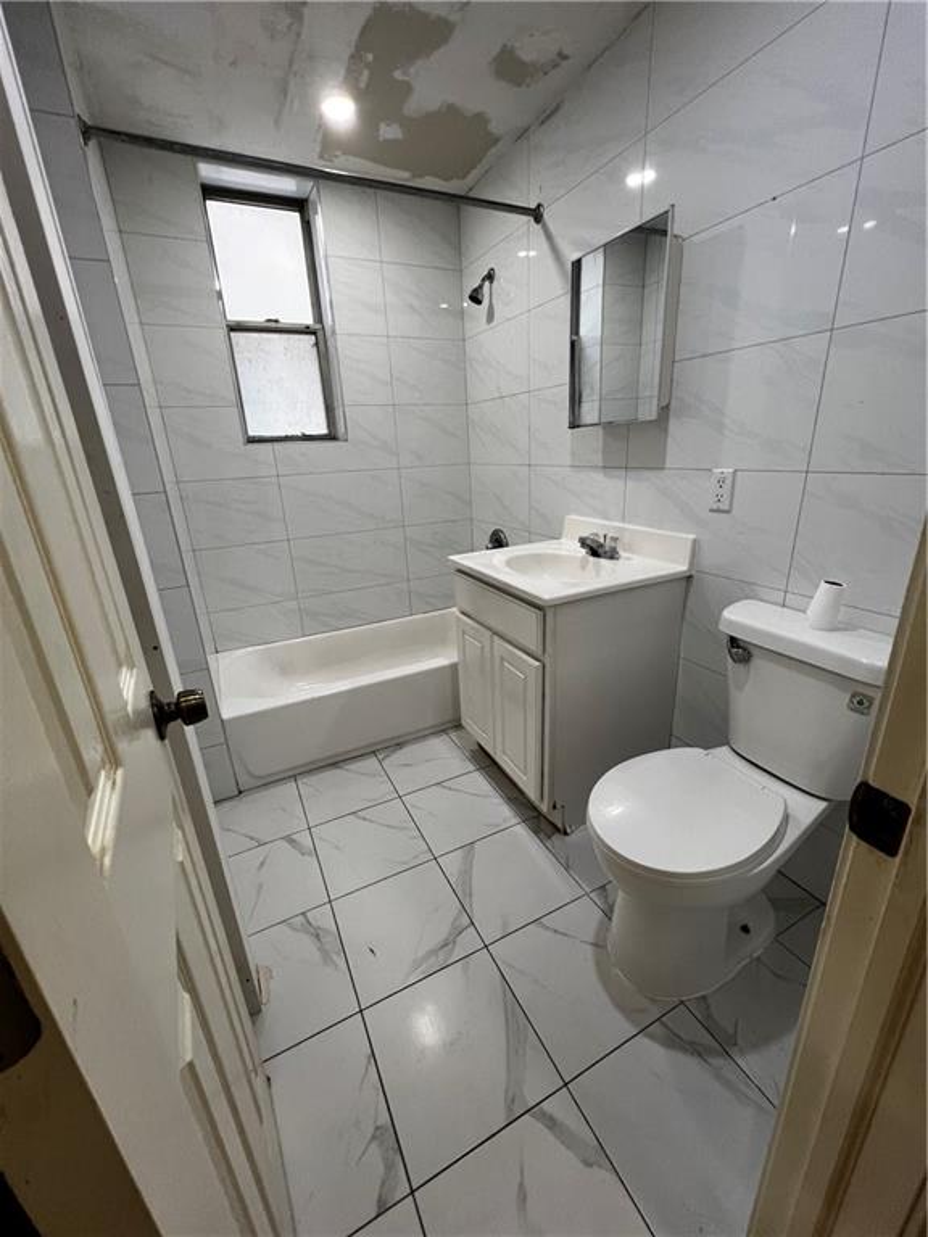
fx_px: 465
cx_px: 464
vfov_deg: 106.2
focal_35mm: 13
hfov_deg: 89.9
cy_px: 618
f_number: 1.8
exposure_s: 1/120
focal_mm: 1.57
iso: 125
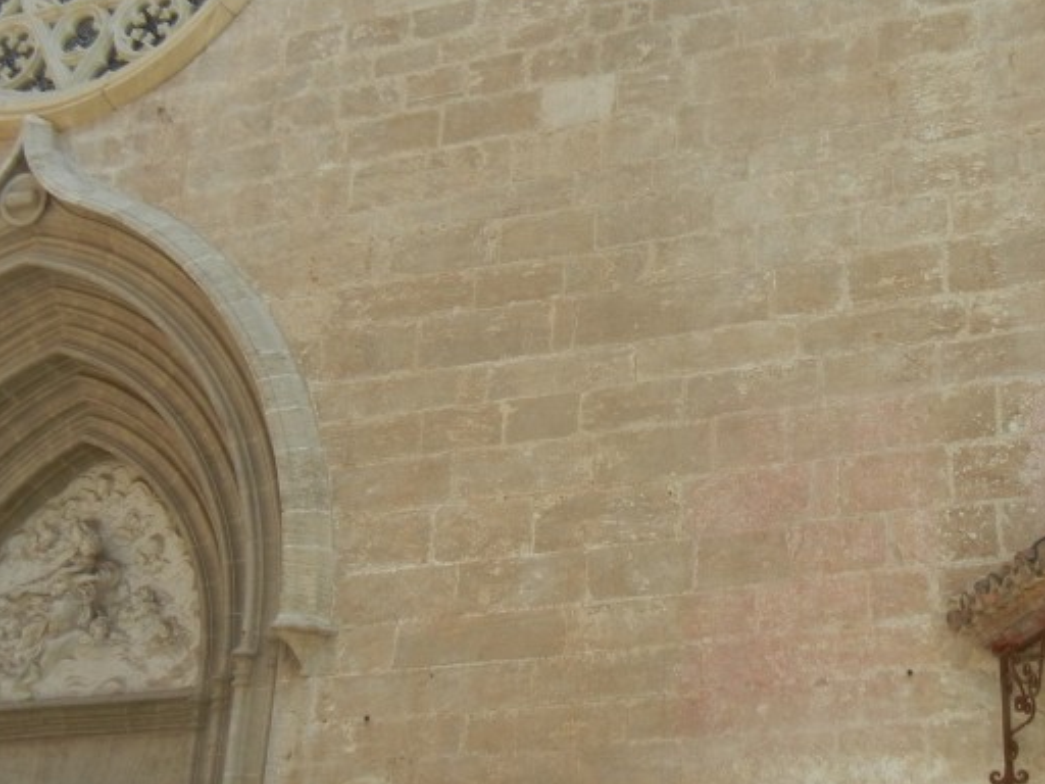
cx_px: 698
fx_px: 1811
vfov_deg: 24.4
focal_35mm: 60
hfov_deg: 31.9
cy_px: 300
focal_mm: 5.4
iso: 160
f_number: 3.5
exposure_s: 1/714
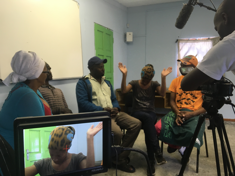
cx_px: 118
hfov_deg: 61.7
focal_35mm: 29
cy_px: 88
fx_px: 197
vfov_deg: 48.2
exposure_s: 1/33
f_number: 2.2
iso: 50
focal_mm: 4.15
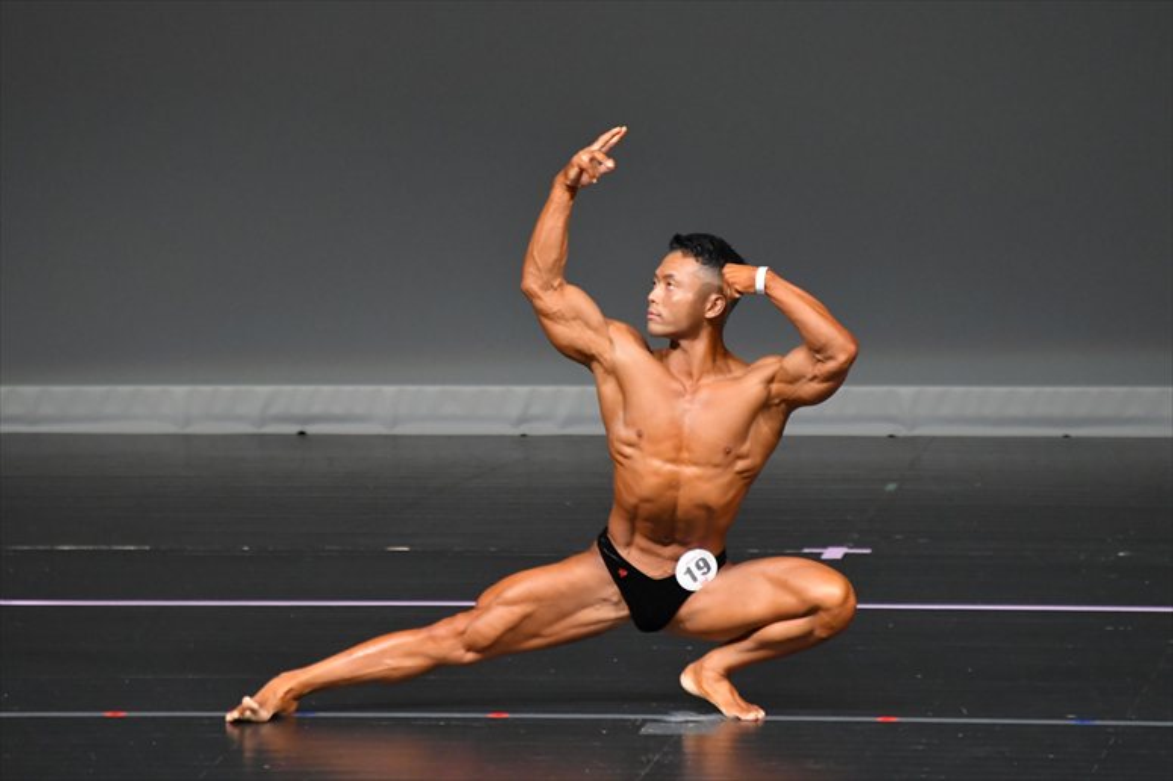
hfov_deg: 4.6
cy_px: 390
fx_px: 14656
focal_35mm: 450
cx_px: 586
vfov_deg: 3.1
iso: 4000
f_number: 5.6
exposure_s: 1/400
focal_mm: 300
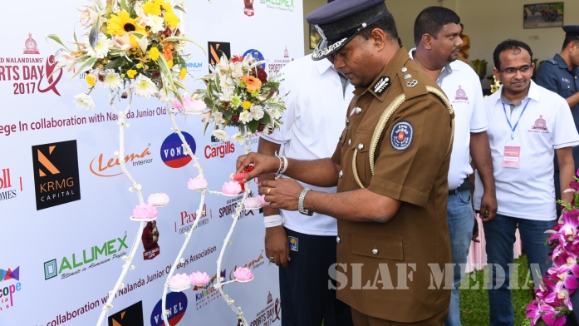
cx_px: 289
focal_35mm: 40
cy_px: 133
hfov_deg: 50.5
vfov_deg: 29.6
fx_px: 614
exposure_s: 1/125
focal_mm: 38
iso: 250
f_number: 5.6
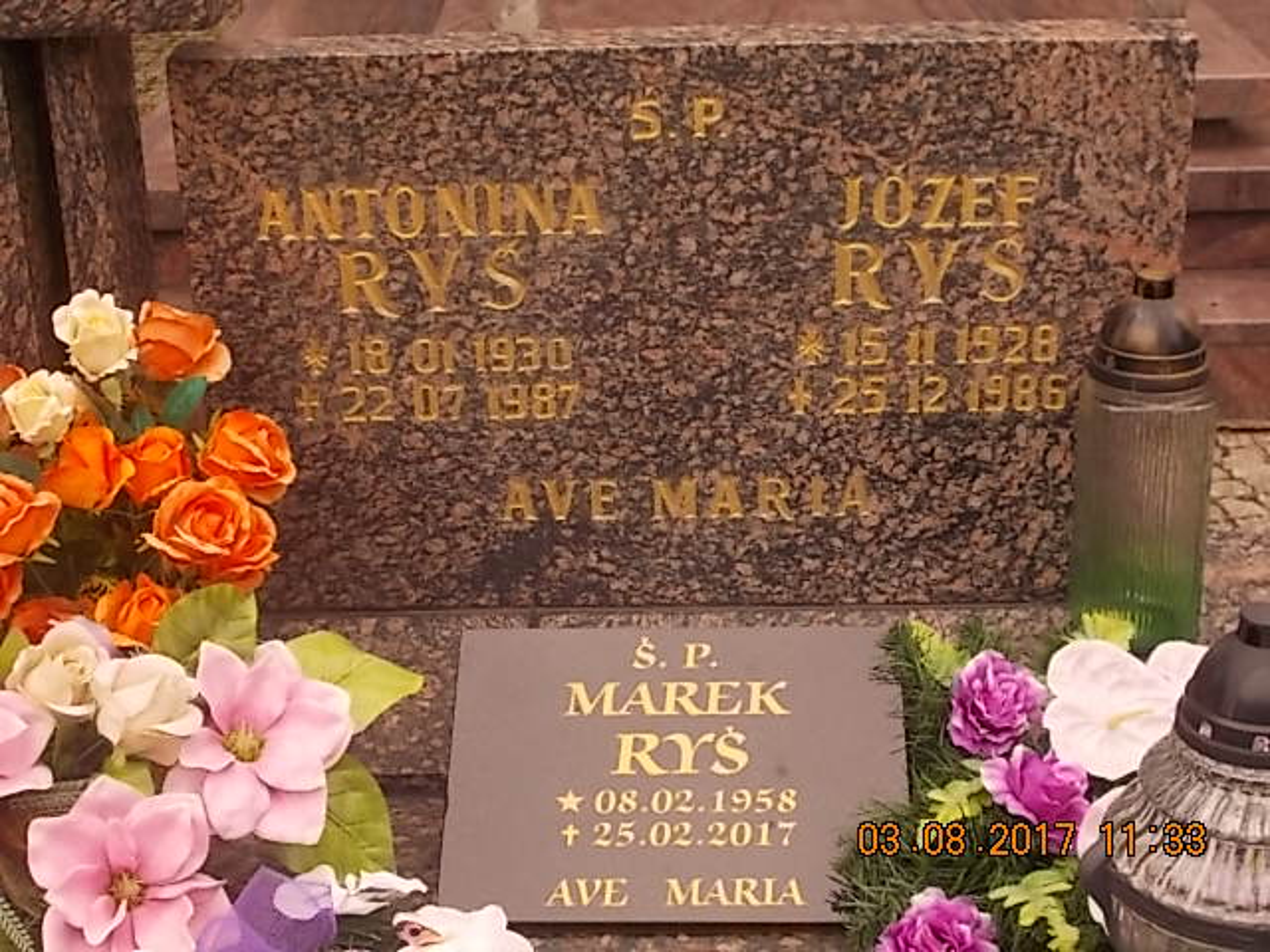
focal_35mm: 58
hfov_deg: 33.2
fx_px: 2128
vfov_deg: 25.2
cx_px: 635
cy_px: 476
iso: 80
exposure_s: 1/160
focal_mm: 10.3
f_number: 4.9
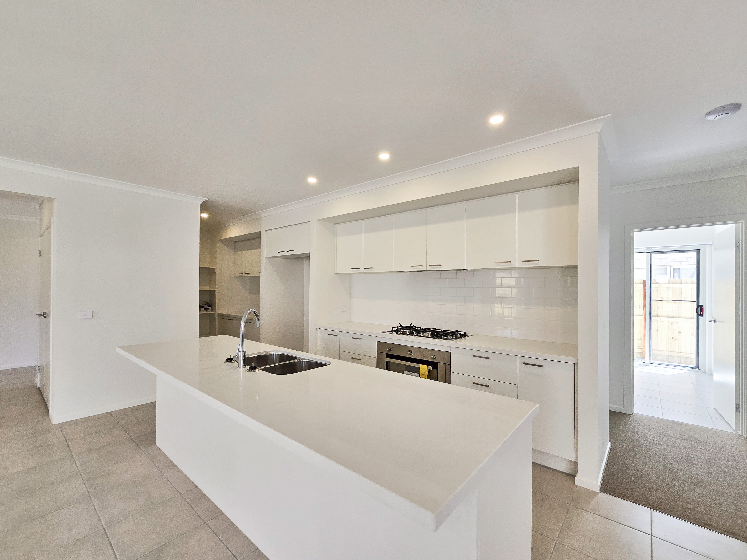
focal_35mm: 13
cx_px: 374
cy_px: 280
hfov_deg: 106.2
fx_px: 281
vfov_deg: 89.9
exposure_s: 1/199
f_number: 2.2
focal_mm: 2.2
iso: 50
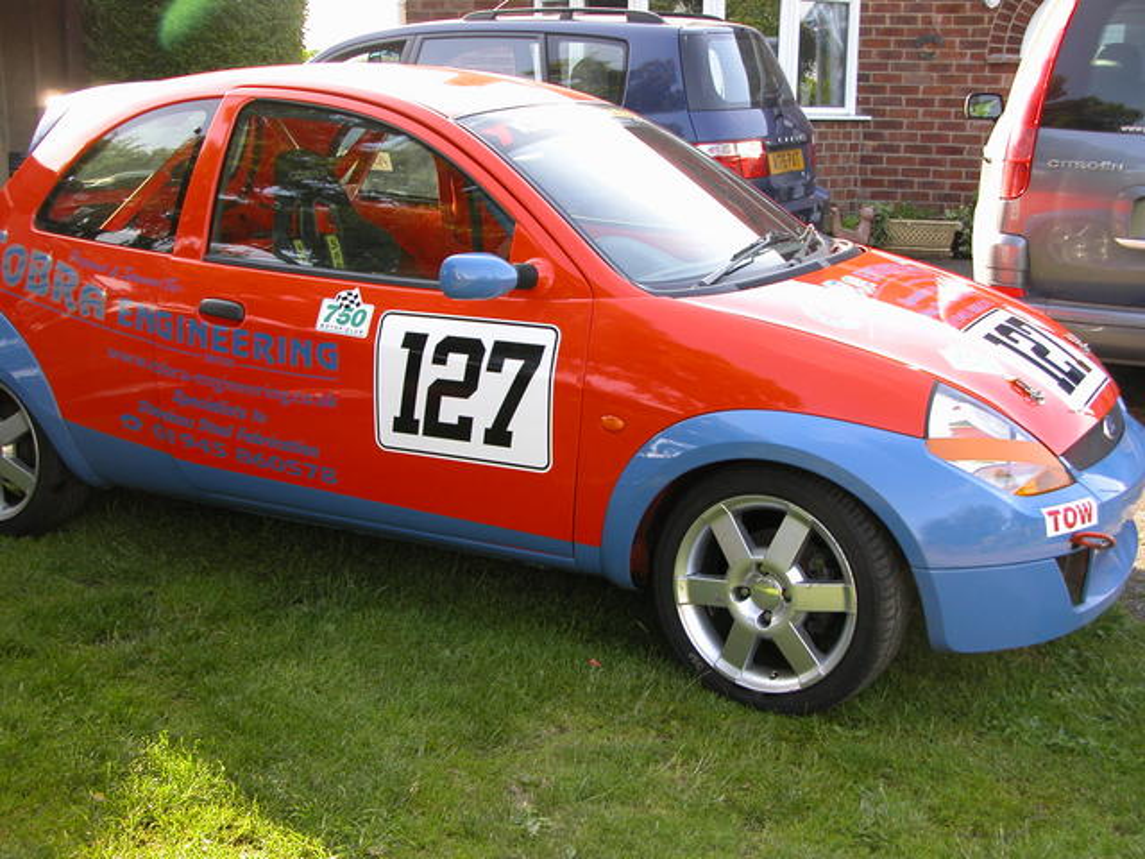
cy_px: 430
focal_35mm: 46
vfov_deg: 31.5
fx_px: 1522
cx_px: 572
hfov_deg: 41.2
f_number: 3.3
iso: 100
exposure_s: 1/84.6
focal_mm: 11.6
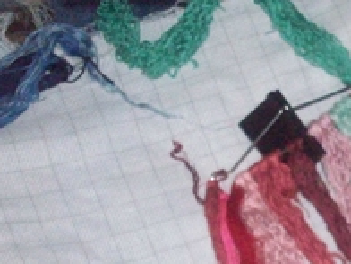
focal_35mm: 85
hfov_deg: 22.4
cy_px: 198
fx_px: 862
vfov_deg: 17.3
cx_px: 328
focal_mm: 6.2
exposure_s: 1/64
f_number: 2.8
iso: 800
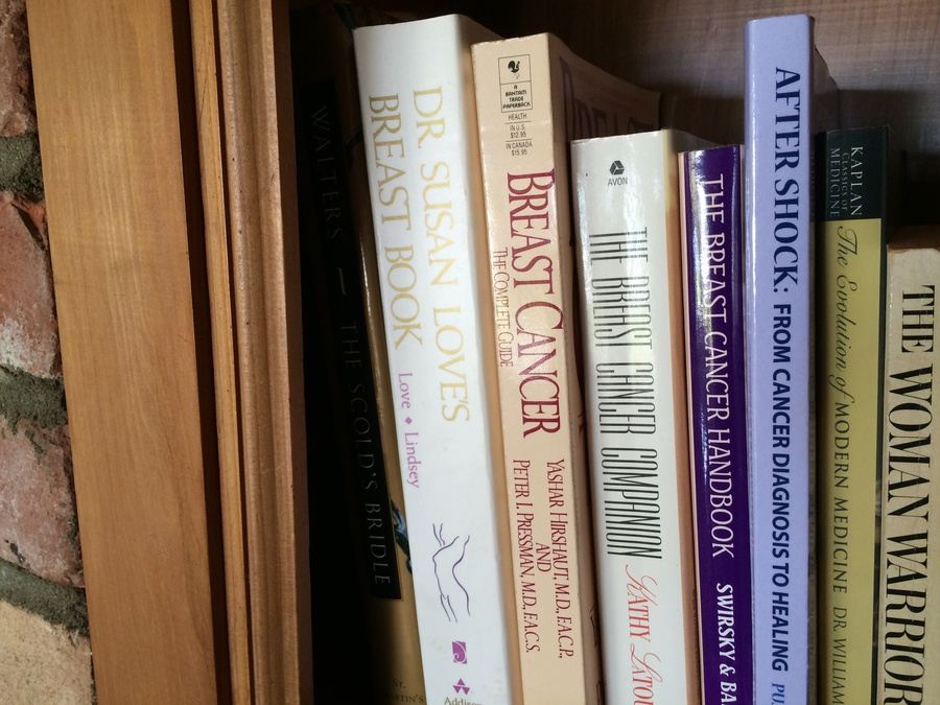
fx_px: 815
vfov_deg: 46.8
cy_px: 352
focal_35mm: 30
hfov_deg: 60.0
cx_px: 470
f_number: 2.2
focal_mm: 4.12
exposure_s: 1/30
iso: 80
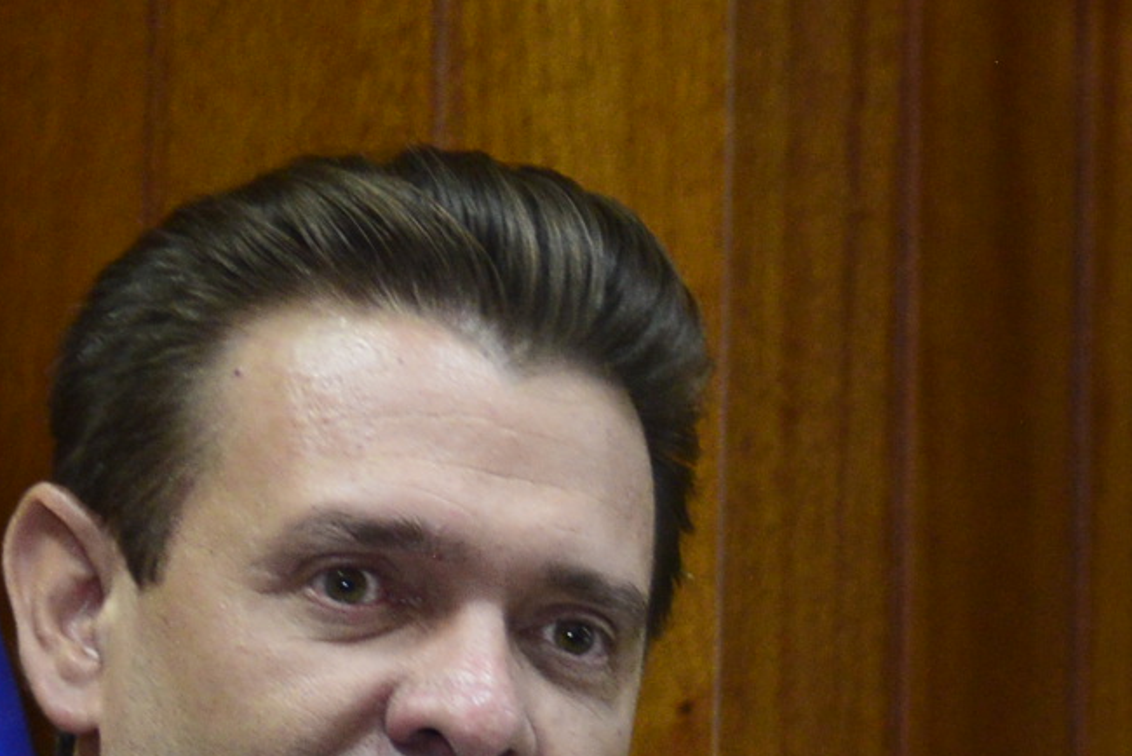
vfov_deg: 4.7
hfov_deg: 7.1
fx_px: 9028
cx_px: 1592
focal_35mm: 287
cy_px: 1401
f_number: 4
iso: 2000
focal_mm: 62
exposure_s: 1/125
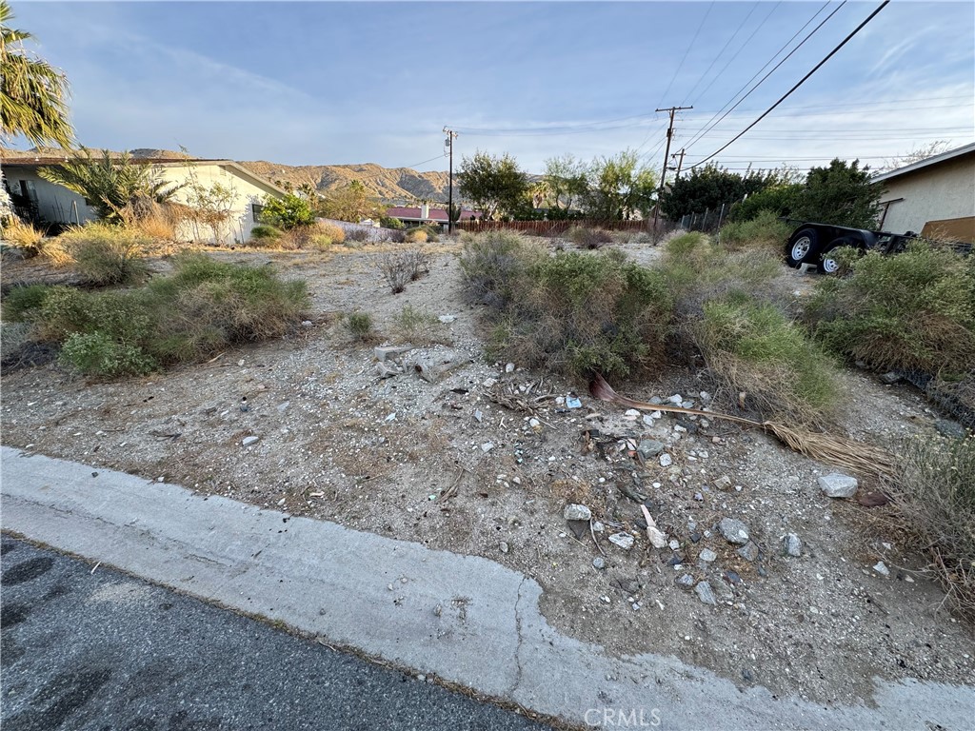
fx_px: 394
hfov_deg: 102.1
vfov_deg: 85.7
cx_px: 488
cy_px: 366
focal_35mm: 14
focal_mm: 2.22
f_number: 2.2
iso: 40
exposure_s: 1/297
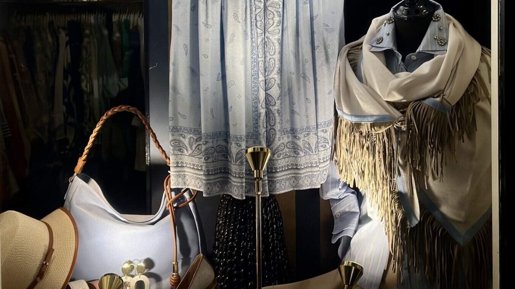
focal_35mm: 70
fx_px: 956
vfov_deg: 16.8
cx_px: 258
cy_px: -8
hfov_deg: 30.2
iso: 80
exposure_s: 1/276
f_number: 1.78
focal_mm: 6.86
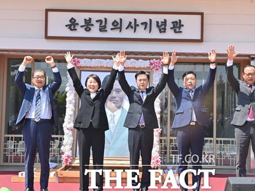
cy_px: 73
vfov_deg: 14.8
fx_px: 736
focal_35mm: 100
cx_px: 150
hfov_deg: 19.6
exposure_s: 1/250
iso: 100
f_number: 8
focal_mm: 70
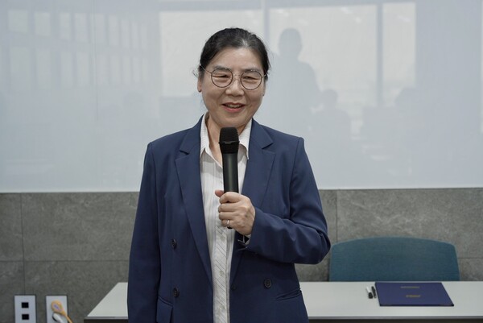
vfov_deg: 20.1
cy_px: 162
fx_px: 913
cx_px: 242
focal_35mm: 68
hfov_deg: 29.6
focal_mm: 68
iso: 500
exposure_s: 1/60
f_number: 5
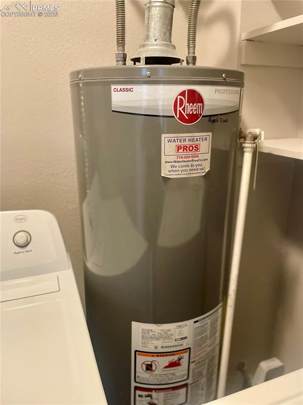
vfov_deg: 67.3
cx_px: 152
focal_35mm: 26
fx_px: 303
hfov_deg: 53.1
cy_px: 202
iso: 320
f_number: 1.6
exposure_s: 1/60
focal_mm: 4.2
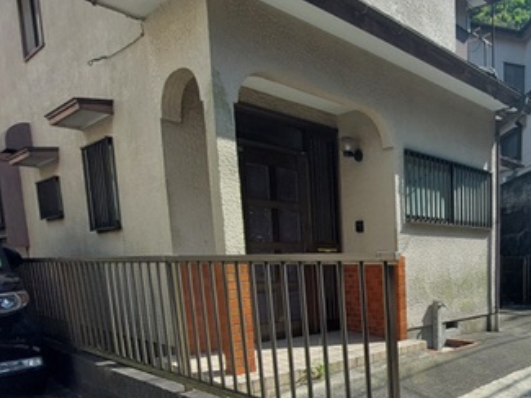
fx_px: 430
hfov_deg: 54.8
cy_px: 324
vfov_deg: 46.9
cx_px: 482
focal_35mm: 28
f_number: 2.2
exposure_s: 1/1020
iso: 50
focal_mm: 1.74
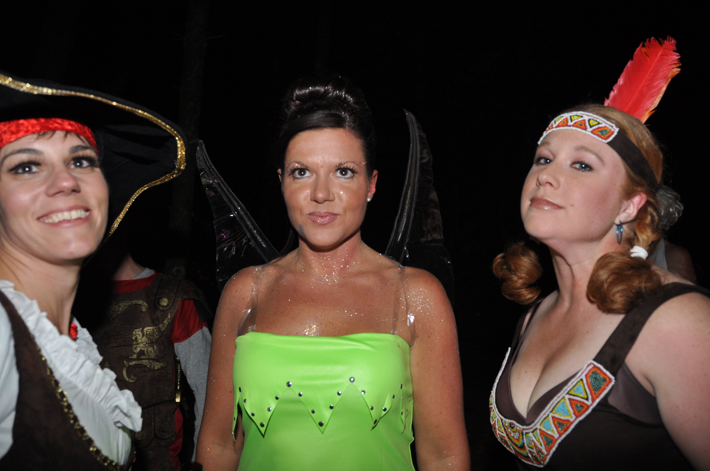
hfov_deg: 67.4
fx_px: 532
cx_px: 355
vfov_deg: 47.8
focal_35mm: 27
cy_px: 236
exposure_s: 1/60
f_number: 4
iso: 640
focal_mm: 18
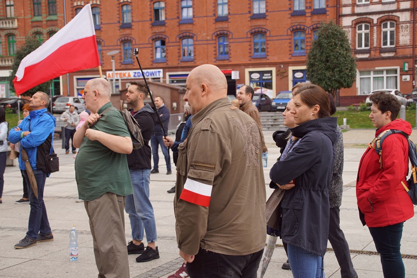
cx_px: 208
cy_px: 139
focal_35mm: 60
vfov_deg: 22.6
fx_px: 695
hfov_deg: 33.4
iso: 100
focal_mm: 40
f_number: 4.5
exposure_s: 1/200
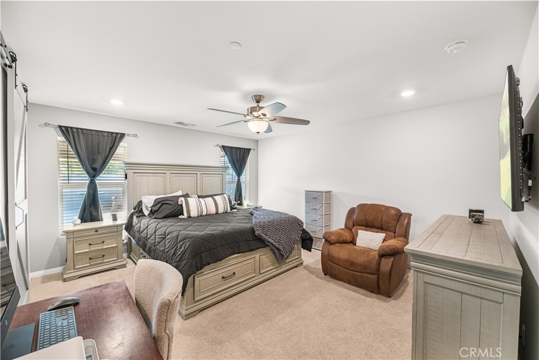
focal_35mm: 14
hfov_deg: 104.2
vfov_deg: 81.2
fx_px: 210
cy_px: 180
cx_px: 270
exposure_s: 1/4
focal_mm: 14
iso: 4000
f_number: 8
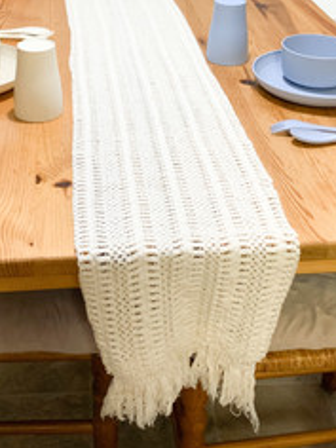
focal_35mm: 55
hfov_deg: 26.5
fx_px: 712
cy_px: 49
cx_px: 126
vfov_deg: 33.2
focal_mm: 4.25
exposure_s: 1/60
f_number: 1.8
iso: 250
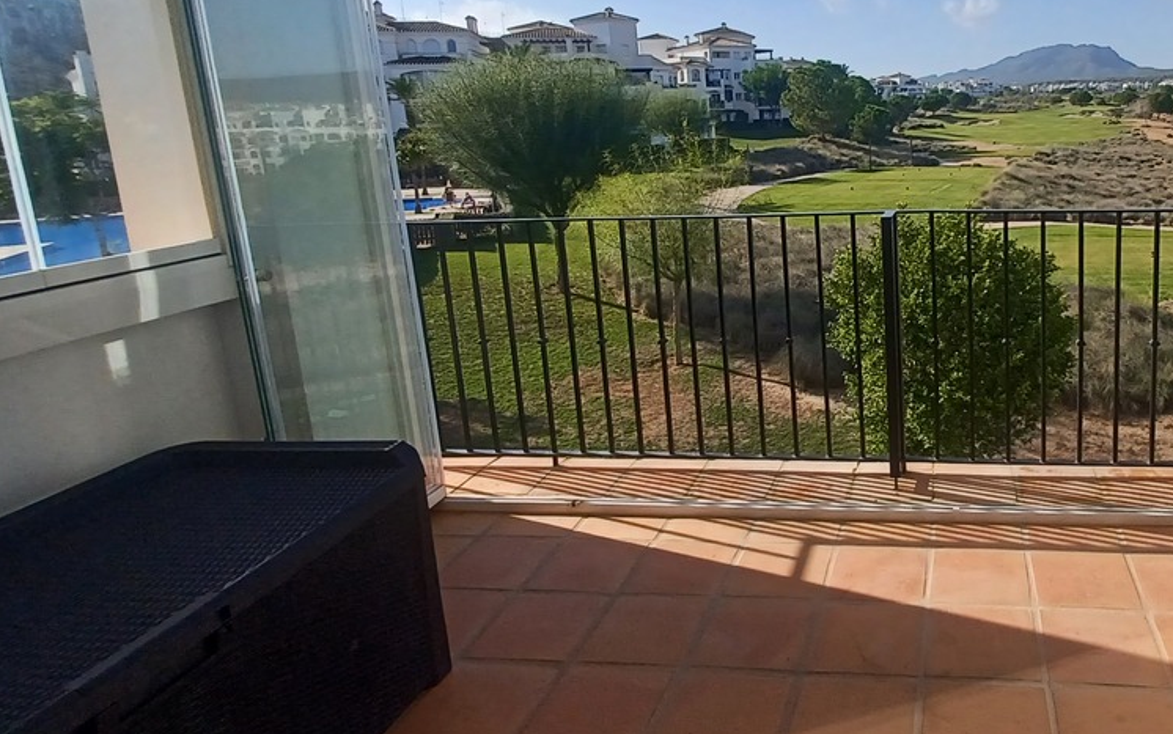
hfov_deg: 69.8
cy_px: 252
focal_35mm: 24
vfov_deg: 50.3
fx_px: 768
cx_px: 881
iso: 40
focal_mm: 1.42
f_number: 2.2
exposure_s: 1/1645
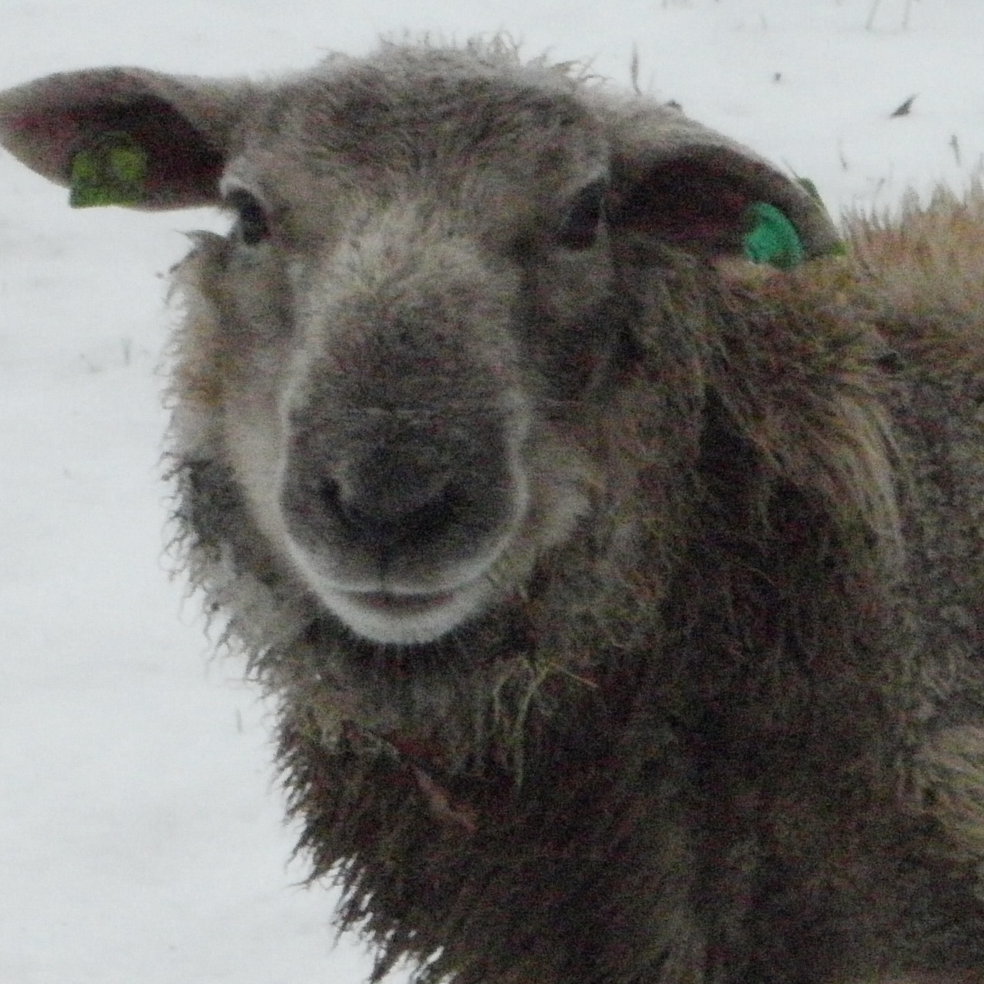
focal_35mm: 234
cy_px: 825
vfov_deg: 7.5
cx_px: 1019
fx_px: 7526
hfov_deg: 7.4
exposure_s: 1/125
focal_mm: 17.4
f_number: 7.9
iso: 800
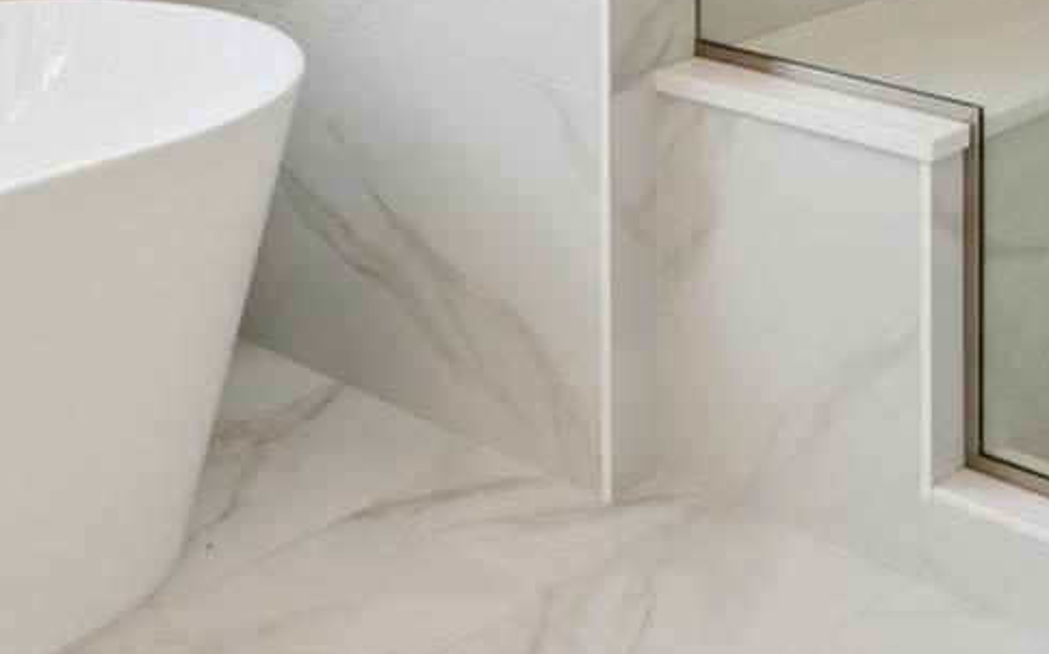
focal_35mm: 69
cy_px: -458
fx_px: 1972
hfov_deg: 29.5
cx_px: 743
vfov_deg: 16.4
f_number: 10
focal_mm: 16
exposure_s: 1/80
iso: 320
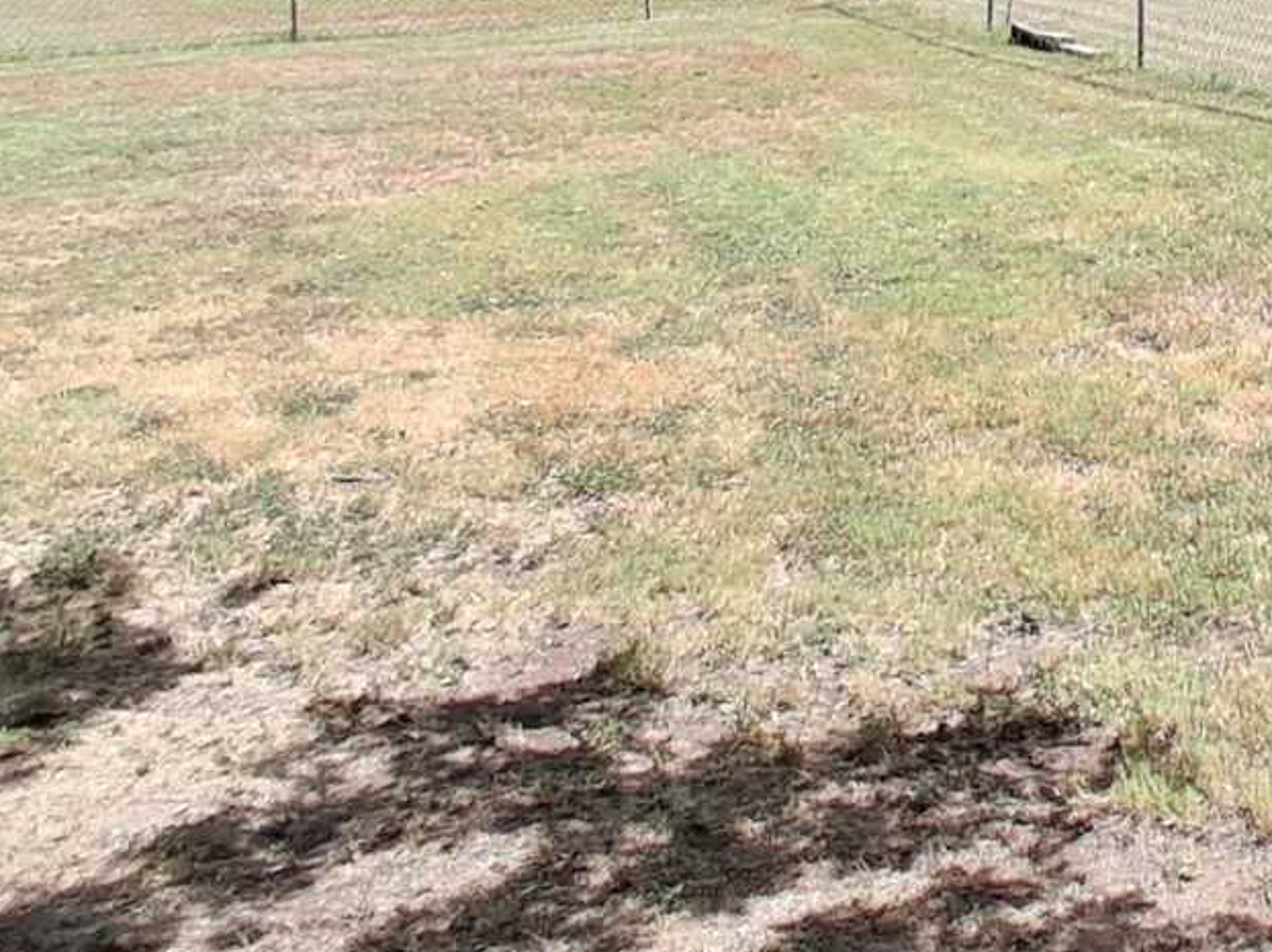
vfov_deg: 23.8
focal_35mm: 56
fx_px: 2057
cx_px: 1209
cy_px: -194
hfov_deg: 32.2
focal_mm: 1.4
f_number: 2.2
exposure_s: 1/650
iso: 50
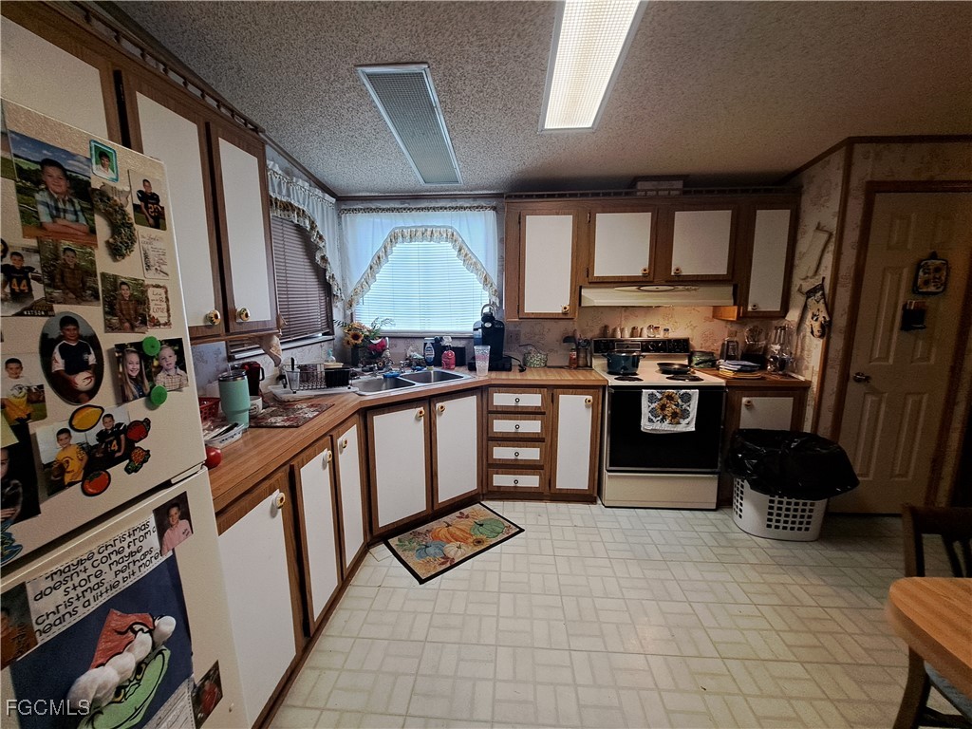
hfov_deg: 106.2
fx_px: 365
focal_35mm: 13
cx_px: 486
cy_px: 364
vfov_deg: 89.9
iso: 100
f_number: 2.2
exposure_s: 1/40
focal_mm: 1.74
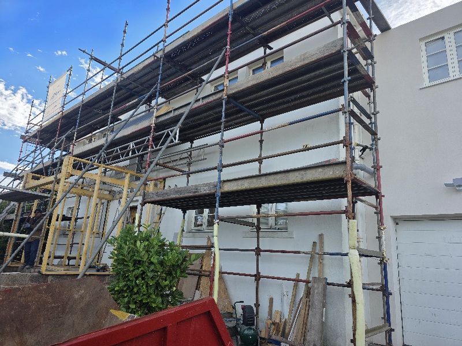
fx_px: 307
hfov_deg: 73.9
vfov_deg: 58.9
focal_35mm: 23
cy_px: 173
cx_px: 231
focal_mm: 6.3
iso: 80
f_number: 1.7
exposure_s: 1/2500
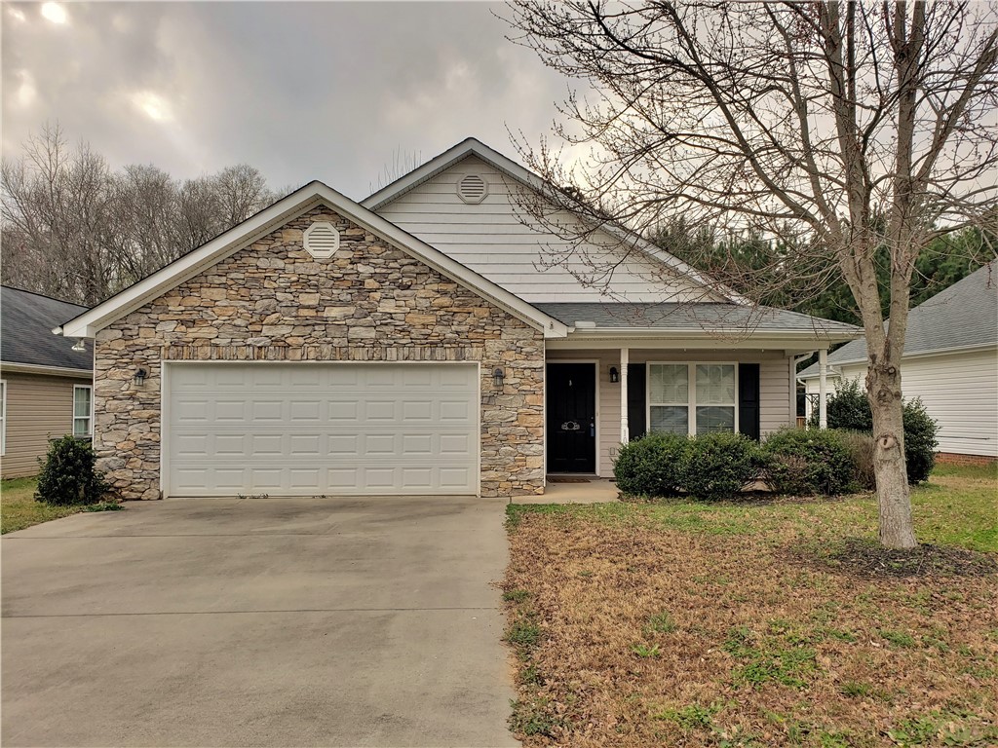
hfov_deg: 67.3
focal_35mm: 26
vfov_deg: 53.1
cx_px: 499
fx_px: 750
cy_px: 374
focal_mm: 4.3
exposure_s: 1/419
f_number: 2.4
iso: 50
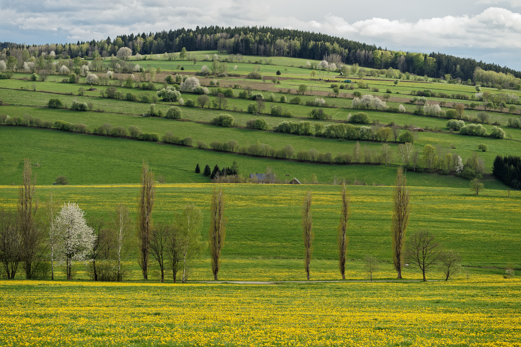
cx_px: 260
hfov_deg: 20.4
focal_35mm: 100
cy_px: 174
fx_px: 1447
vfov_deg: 13.7
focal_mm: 100
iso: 200
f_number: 8
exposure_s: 1/125
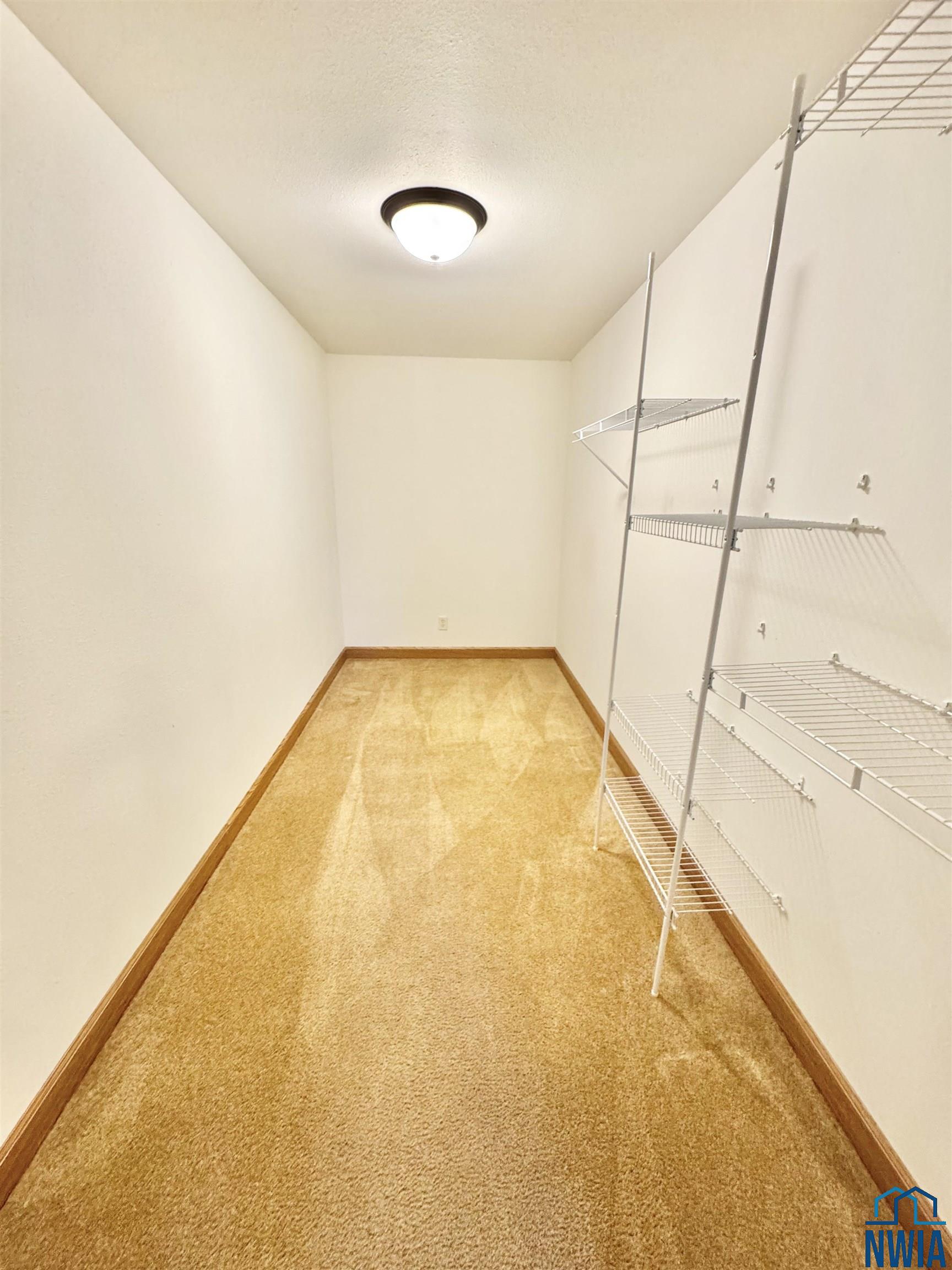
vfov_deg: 102.1
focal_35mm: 14
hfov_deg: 85.7
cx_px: 476
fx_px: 513
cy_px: 635
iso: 320
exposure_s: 1/60
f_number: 2.2
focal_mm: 2.22
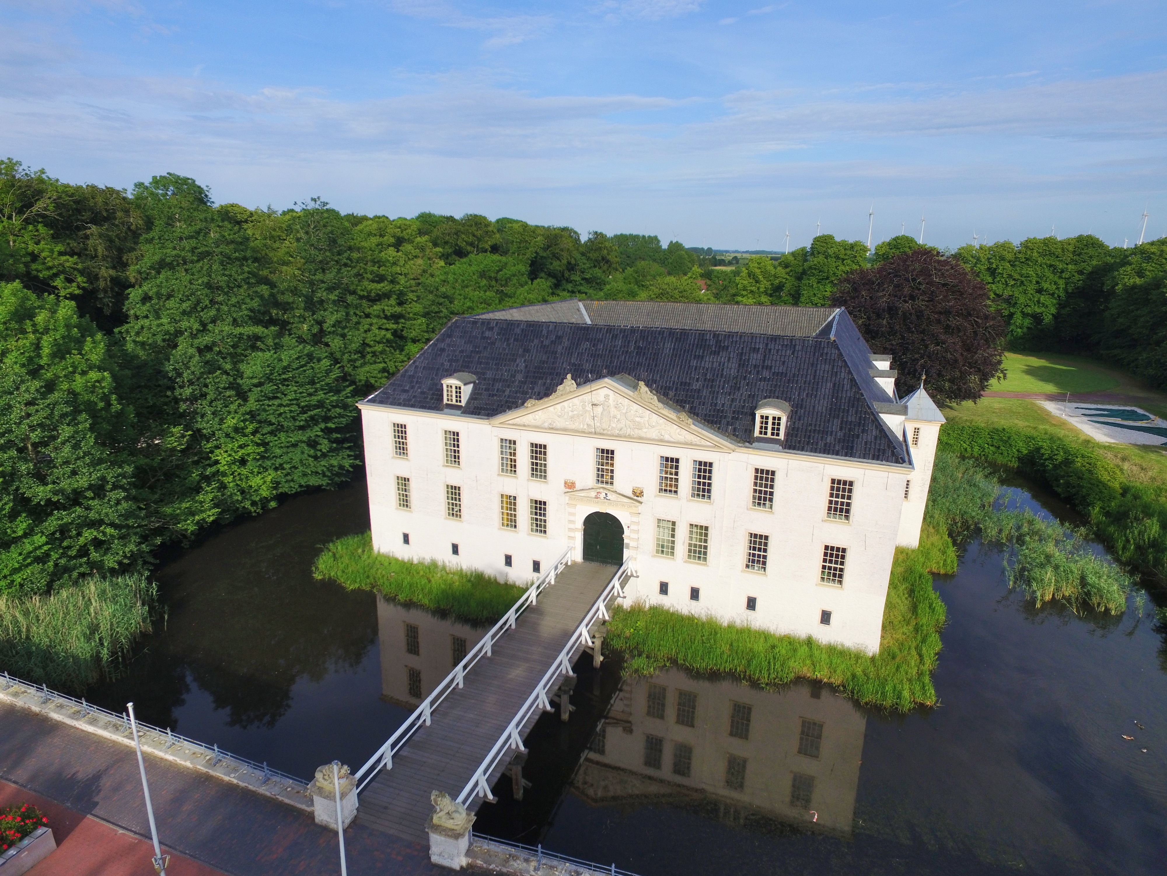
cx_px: 584
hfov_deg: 81.7
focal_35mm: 20
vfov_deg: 66.0
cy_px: 438
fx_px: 674
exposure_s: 1/1087
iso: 100
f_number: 2.8
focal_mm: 3.61
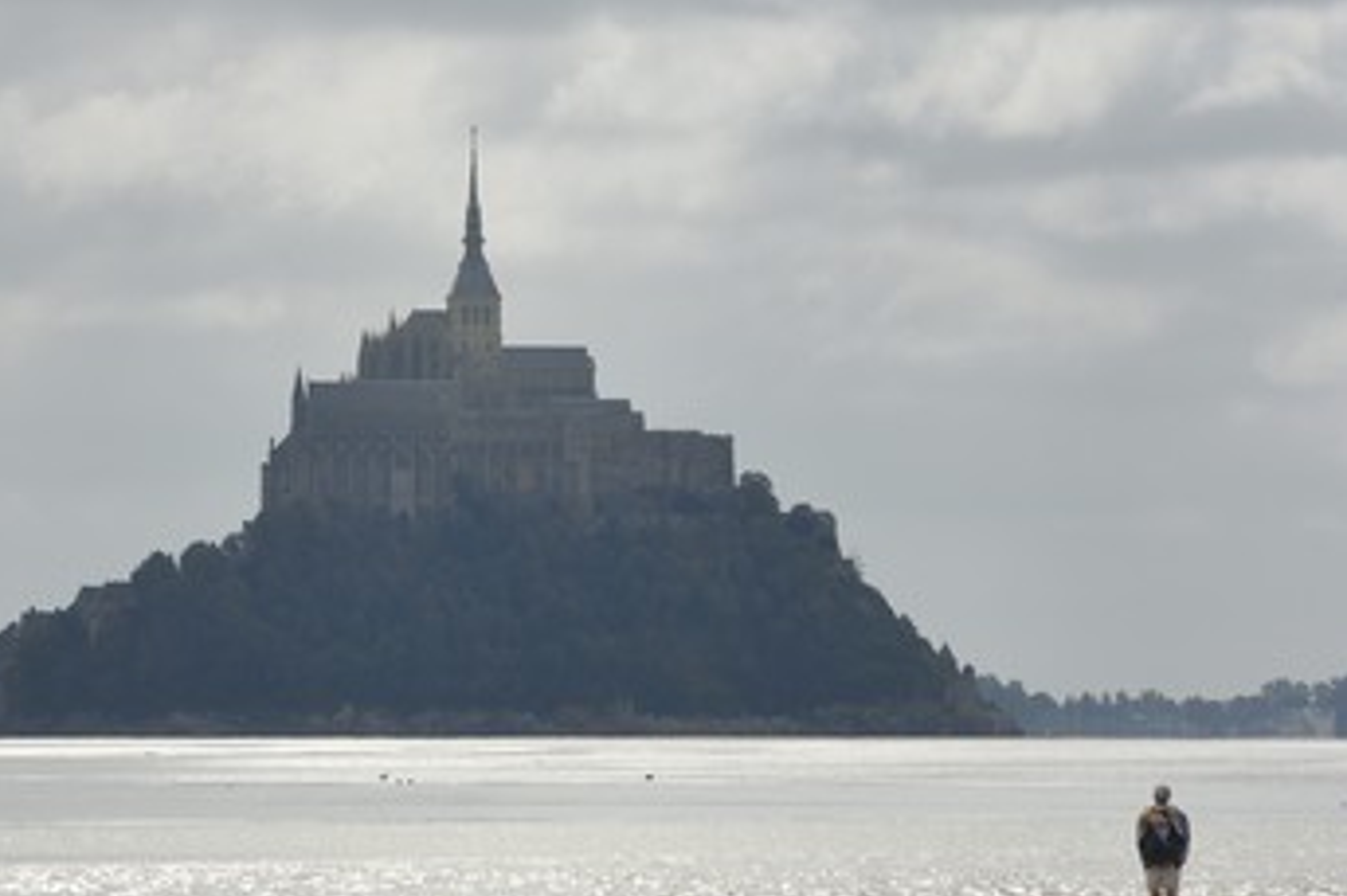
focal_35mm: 275
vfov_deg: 5.0
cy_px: 477
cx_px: 531
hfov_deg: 7.5
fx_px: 10284
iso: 100
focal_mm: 150
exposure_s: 1/400
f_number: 7.6
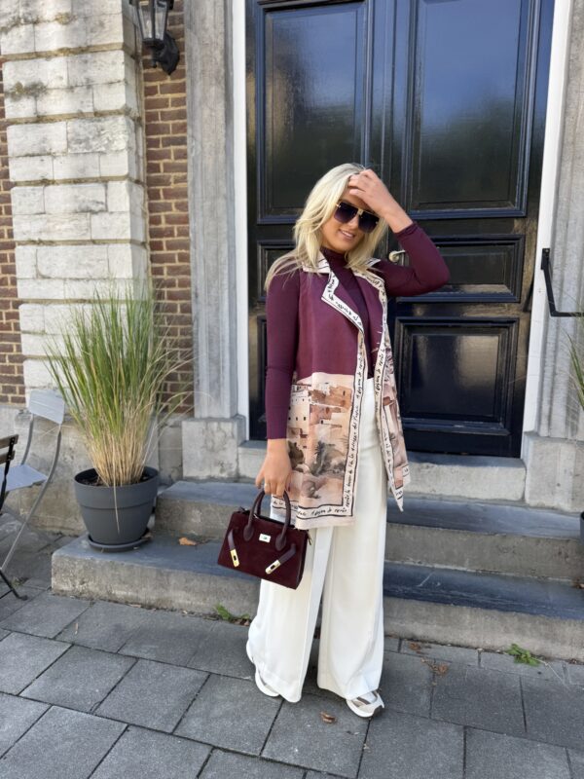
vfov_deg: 71.6
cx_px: 292
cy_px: 390
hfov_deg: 56.8
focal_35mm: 24
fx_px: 540
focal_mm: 6.76
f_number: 1.78
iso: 80
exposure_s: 1/460
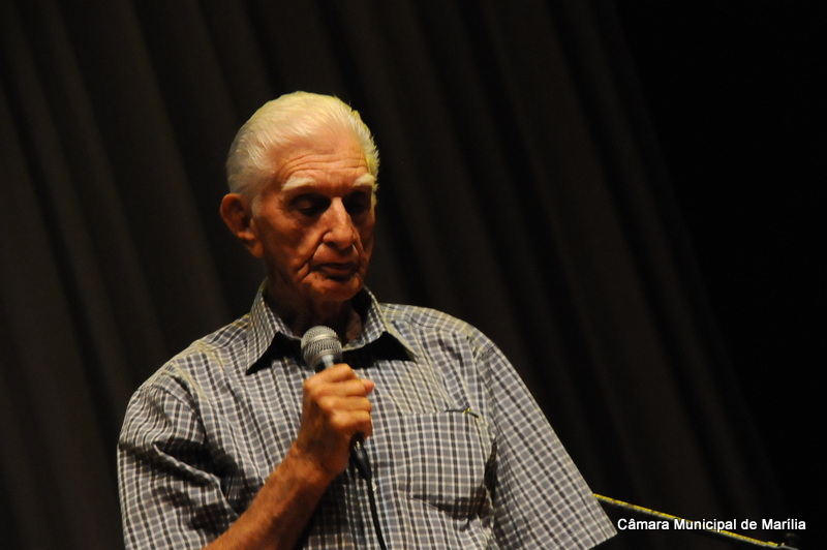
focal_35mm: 202
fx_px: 4648
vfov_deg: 6.8
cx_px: 414
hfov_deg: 10.2
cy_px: 275
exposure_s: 1/40
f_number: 8
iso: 3200
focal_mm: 135
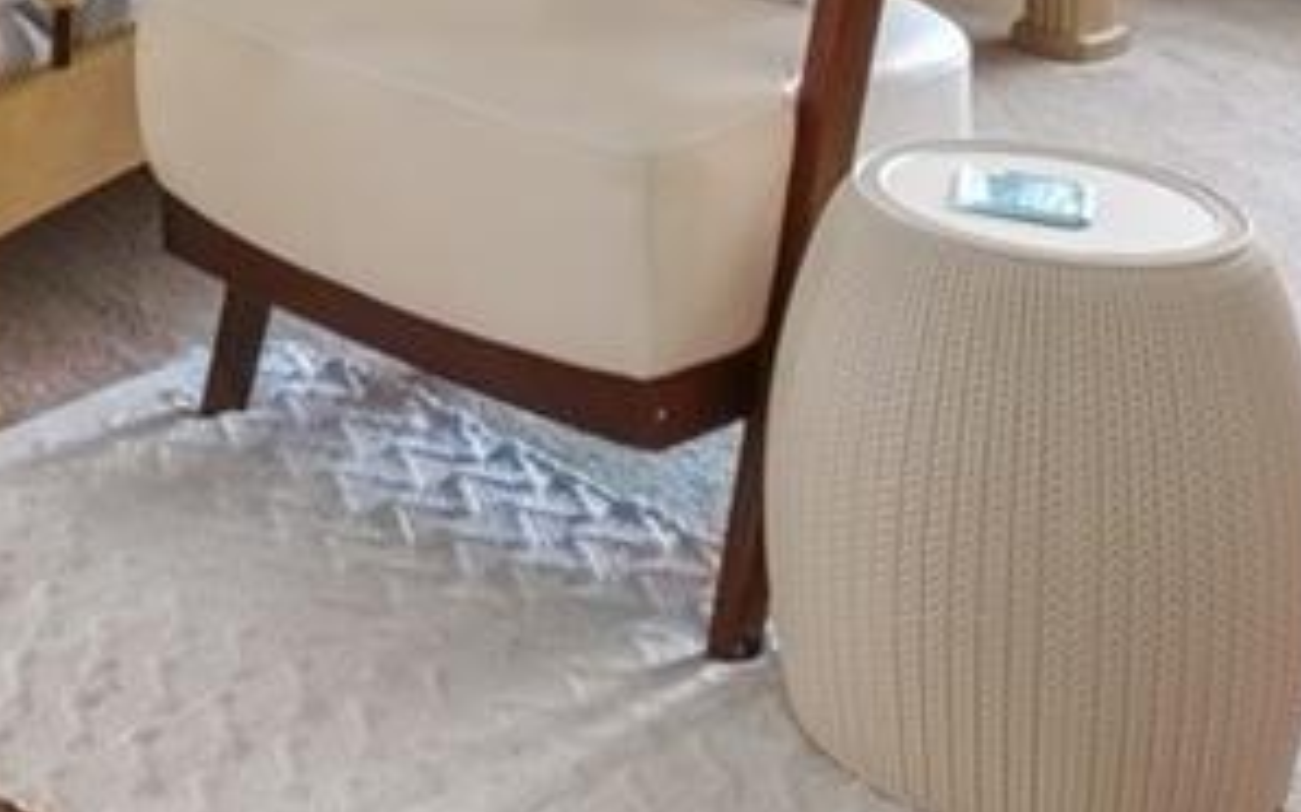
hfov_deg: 24.0
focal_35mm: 82
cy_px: -969
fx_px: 2906
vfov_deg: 13.1
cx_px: -39
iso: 250
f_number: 9
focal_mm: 10
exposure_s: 1.3
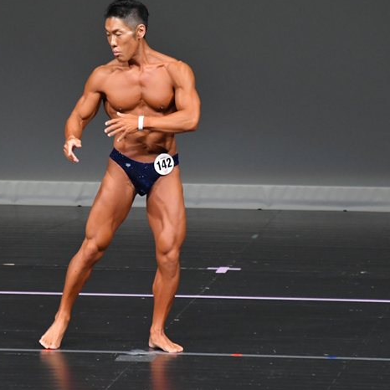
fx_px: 6208
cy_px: 180
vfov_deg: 3.6
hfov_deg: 3.6
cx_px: 139
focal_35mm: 487
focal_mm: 230
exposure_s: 1/400
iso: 4000
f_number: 5.6
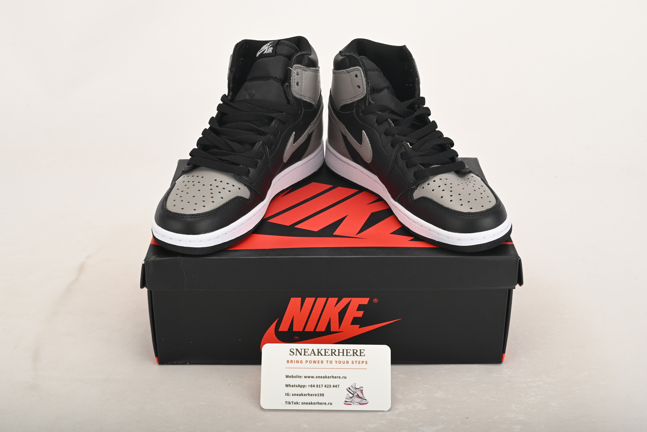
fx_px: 845
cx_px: 324
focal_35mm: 47
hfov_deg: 41.9
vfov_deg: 28.7
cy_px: 216
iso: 100
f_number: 11
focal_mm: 47
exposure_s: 1/200
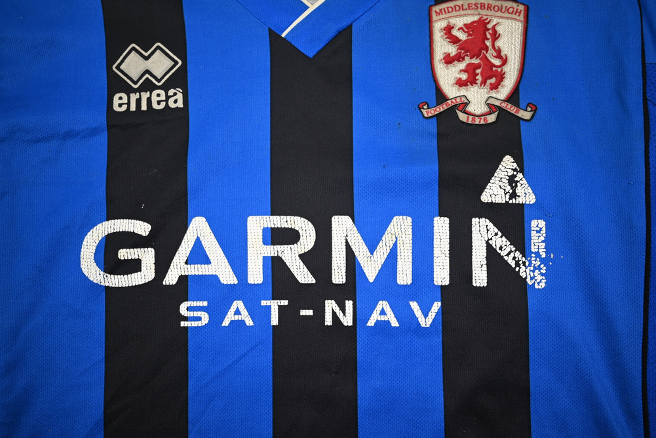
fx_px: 574
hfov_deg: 59.5
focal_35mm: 32
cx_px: 328
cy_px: 219
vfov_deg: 41.7
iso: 200
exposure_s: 1/90
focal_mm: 31.5
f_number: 4.8
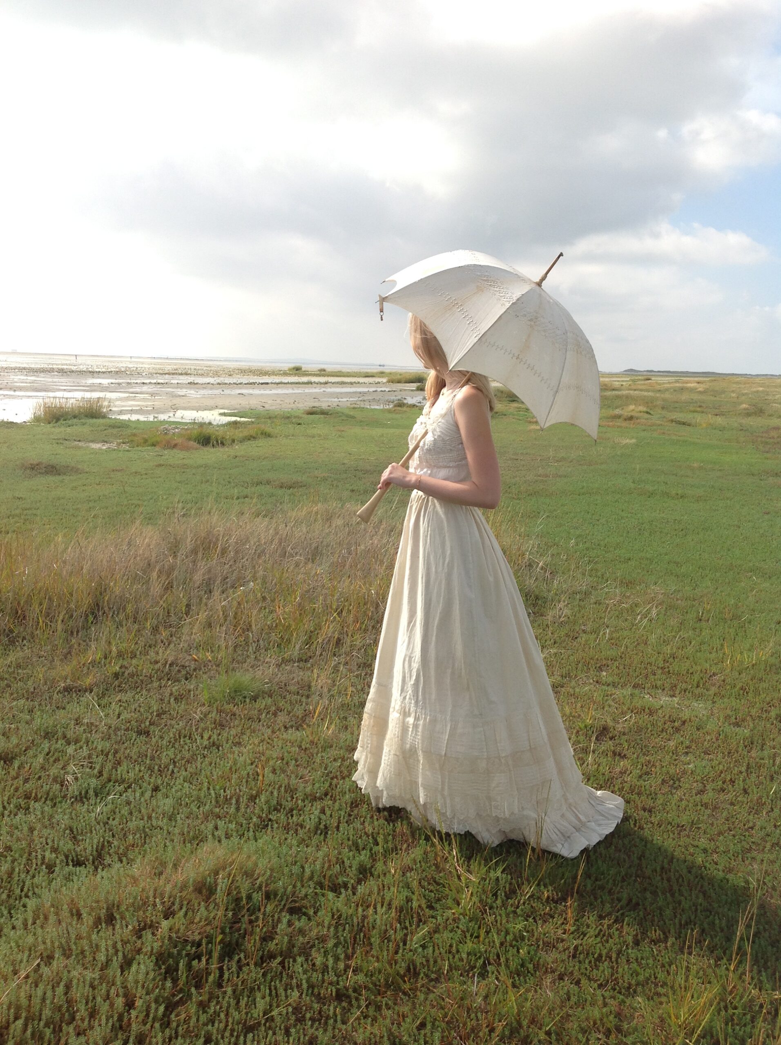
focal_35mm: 35
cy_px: 522
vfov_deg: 52.7
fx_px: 1056
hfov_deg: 40.6
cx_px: 390
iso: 50
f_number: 2.4
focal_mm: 4.28
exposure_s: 1/1513
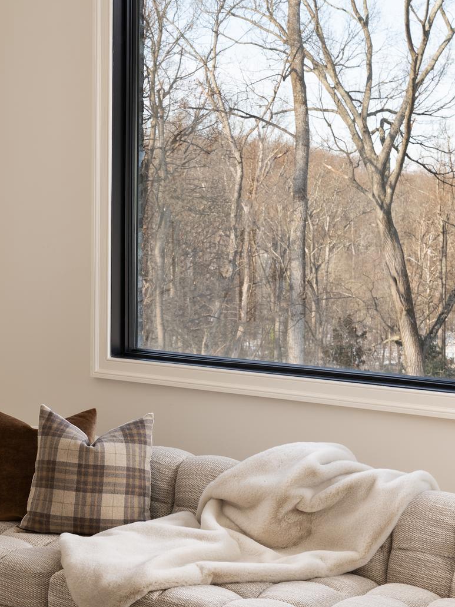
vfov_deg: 25.4
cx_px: 184
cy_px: 450
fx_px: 1332
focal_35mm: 76
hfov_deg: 19.4
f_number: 8
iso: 200
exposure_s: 1/125
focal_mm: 53
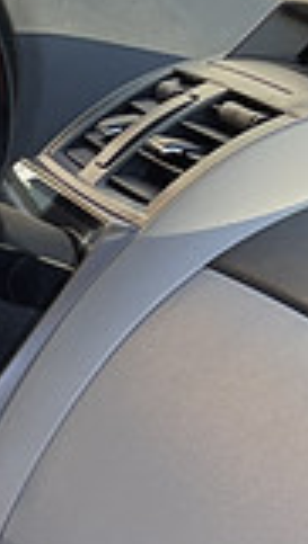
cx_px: -951
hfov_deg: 5.9
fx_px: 2503
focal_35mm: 173
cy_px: 649
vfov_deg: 12.2
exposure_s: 1/413
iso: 32
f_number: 1.6
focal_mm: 5.1
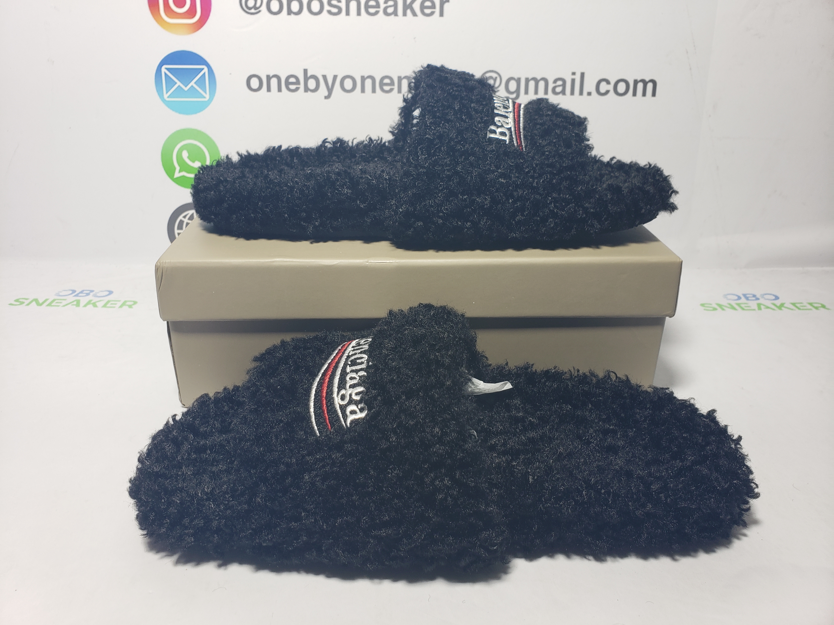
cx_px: 417
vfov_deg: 53.1
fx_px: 626
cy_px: 312
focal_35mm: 26
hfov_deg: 67.3
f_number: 2.4
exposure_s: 1/116
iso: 50
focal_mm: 4.3
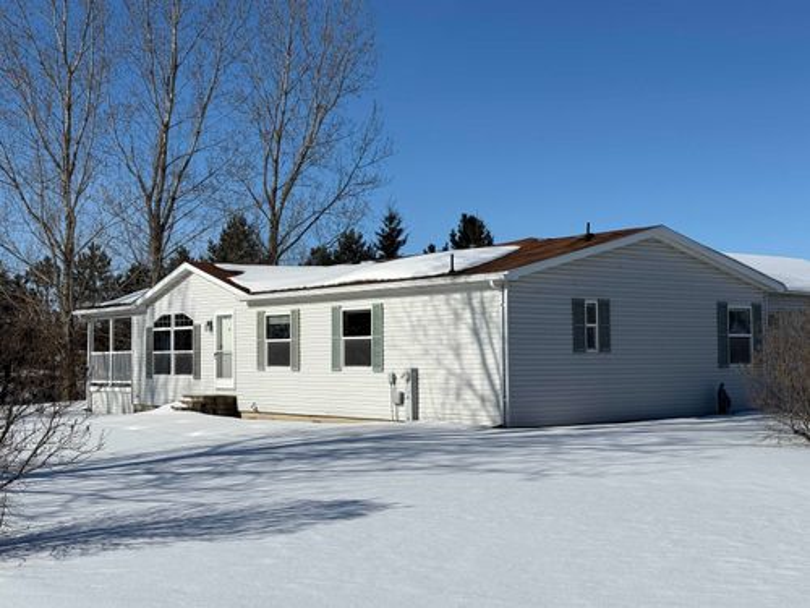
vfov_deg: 30.3
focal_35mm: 48
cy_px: 304
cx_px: 405
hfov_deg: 39.7
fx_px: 1123
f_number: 1.78
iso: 50
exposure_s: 1/11364
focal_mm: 6.76
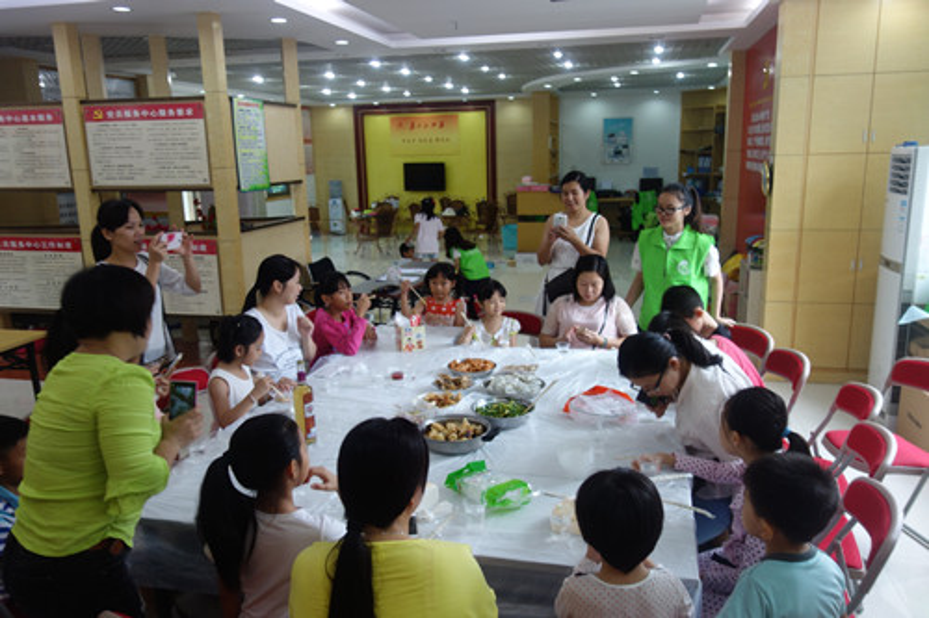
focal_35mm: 28
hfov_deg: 65.5
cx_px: 464
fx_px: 722
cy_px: 309
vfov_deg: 46.4
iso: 125
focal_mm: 10.4
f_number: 1.8
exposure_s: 1/50
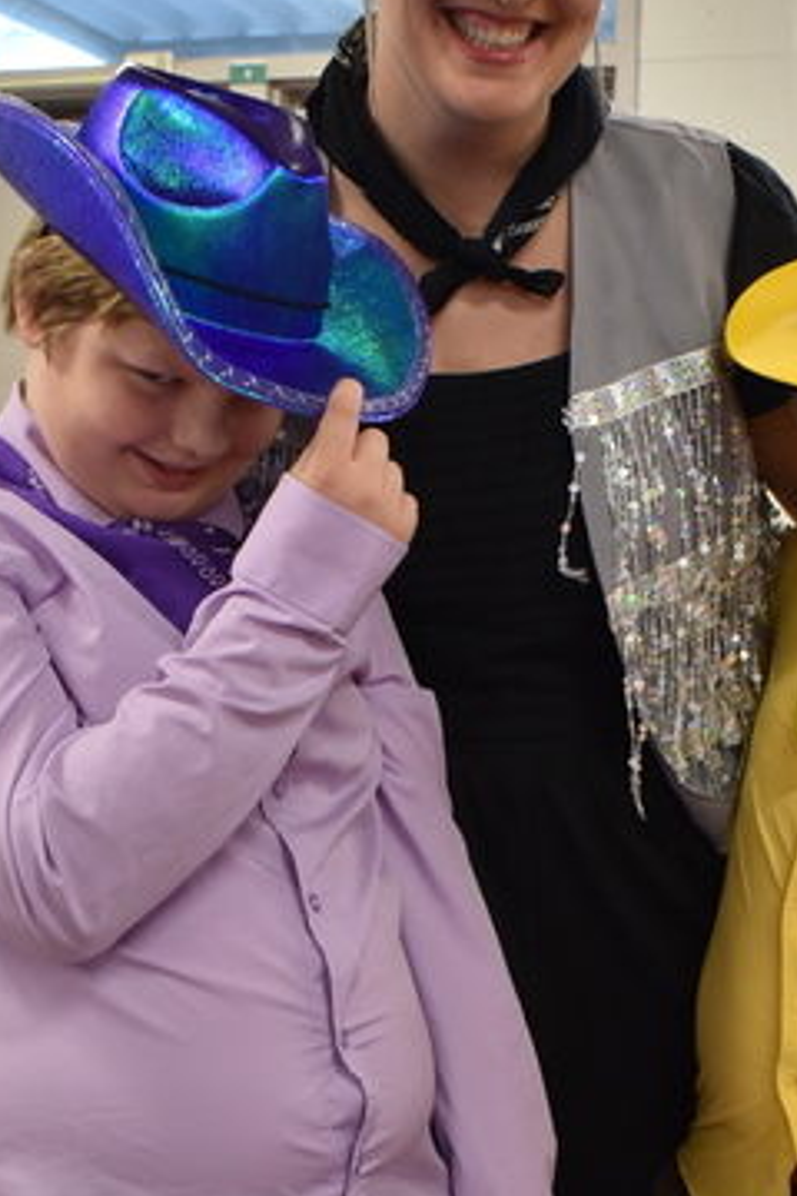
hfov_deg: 22.6
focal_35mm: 60
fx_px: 1992
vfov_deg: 33.0
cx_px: 472
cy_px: 834
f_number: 7.1
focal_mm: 18
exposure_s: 1/30
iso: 720
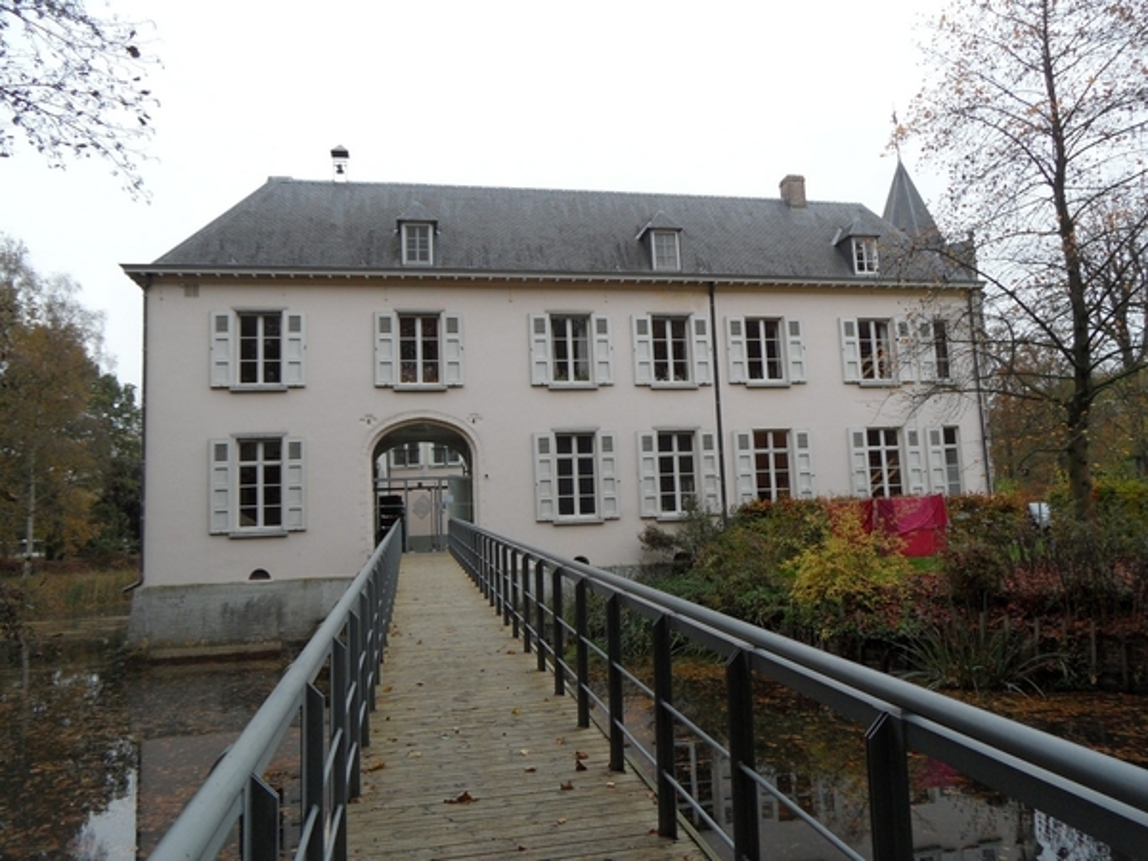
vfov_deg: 56.8
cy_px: 430
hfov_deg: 71.6
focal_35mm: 24
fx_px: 796
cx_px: 574
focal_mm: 3.9
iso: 80
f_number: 3.2
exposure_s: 1/125
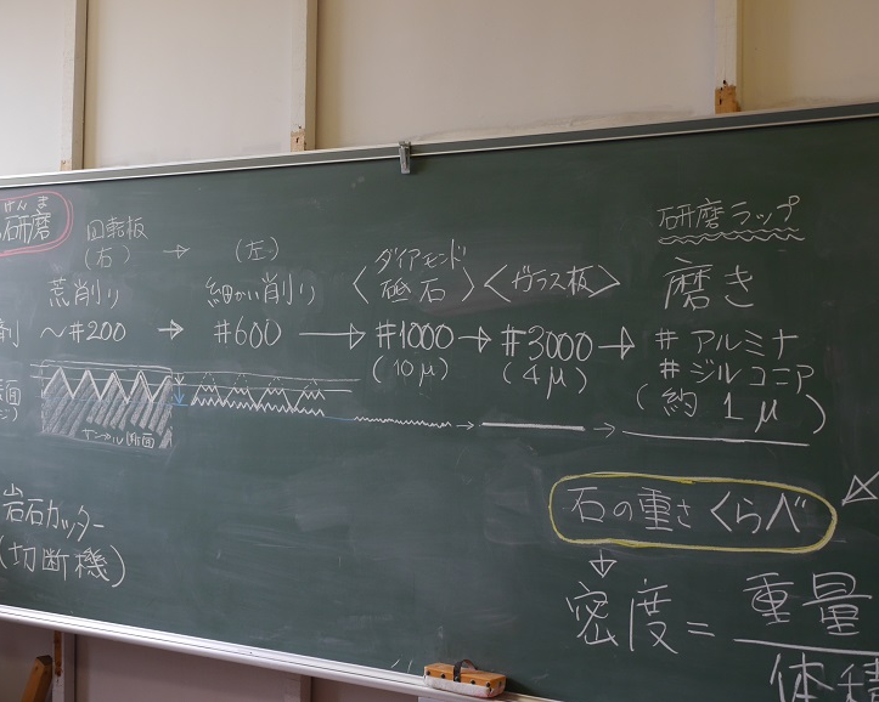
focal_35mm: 42
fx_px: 1092
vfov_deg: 35.7
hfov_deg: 43.8
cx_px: 387
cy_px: 333
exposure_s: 1/60
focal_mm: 19
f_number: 4.3
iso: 250
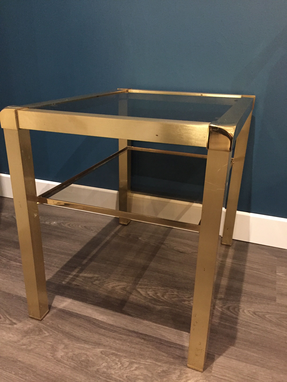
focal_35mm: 29
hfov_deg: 48.2
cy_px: 191
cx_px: 144
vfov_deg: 61.7
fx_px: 321
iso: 500
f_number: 2.2
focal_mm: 4.15
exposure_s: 1/17
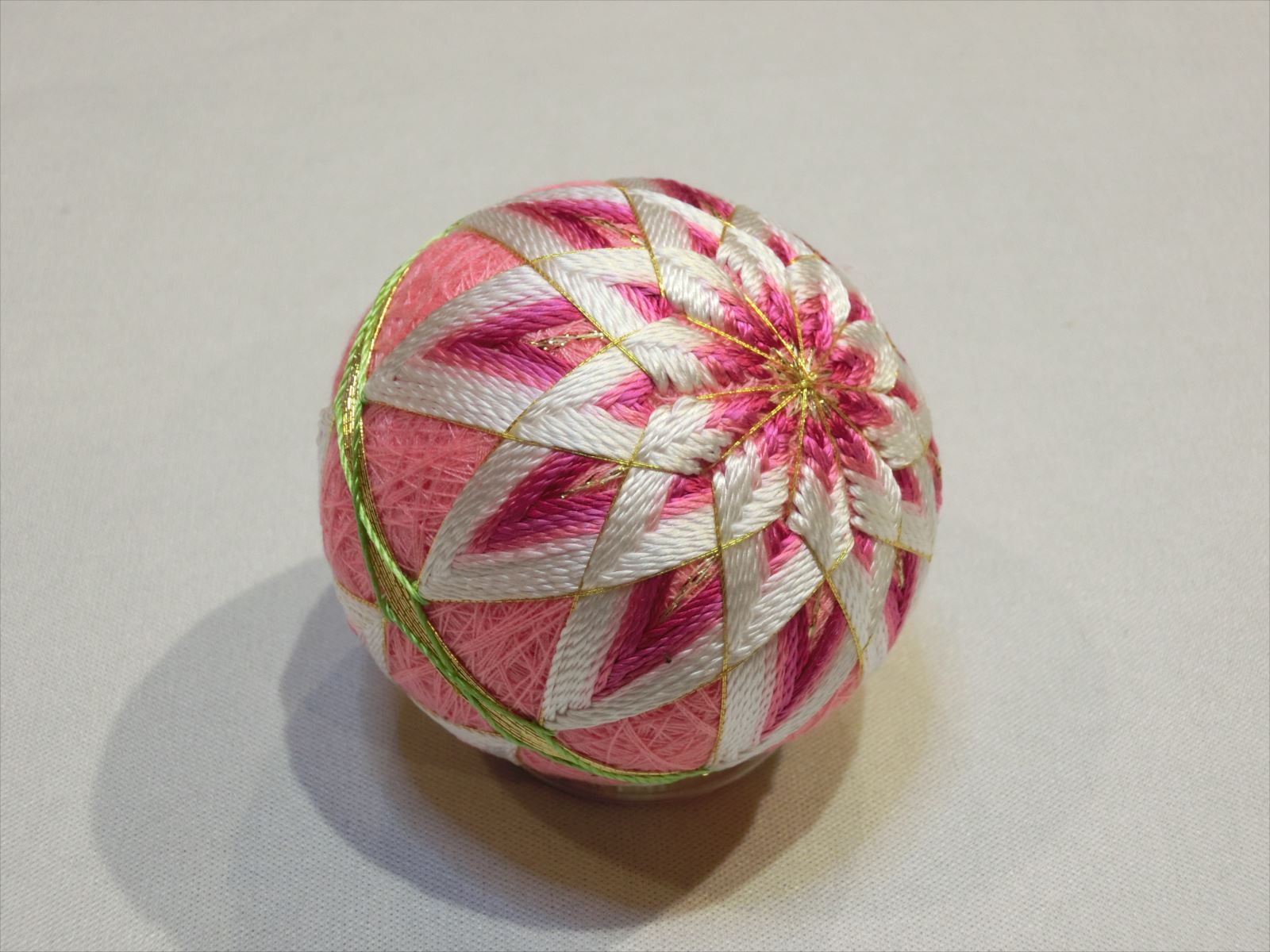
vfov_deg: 29.1
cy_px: 476
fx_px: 1834
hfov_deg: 38.2
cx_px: 635
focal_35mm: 50
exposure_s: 1/125
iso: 200
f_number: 4.3
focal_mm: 9.16
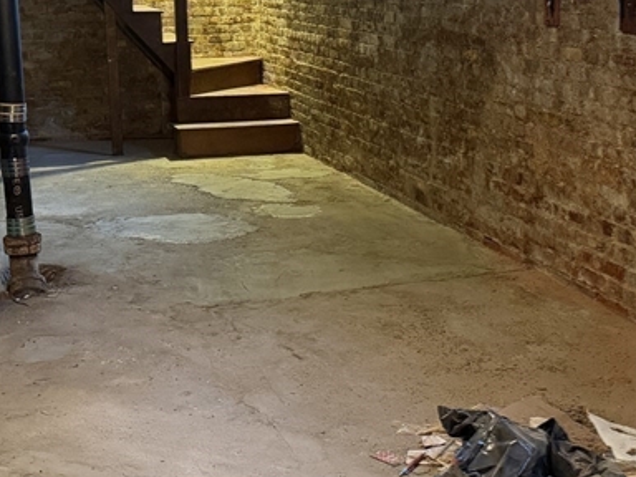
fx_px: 1176
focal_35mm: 64
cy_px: 157
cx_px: 277
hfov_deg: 30.2
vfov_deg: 22.8
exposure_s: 1/30
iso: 800
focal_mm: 6.76
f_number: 1.78
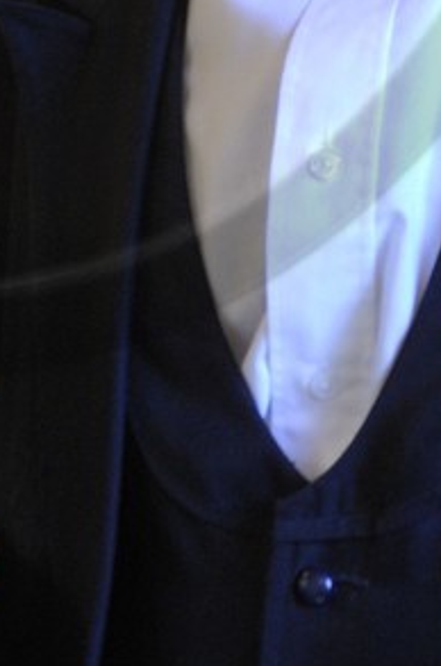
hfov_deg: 8.2
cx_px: -98
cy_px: -327
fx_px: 3028
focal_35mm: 164
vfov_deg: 12.0
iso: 200
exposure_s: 1/20
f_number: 2.8
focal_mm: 20
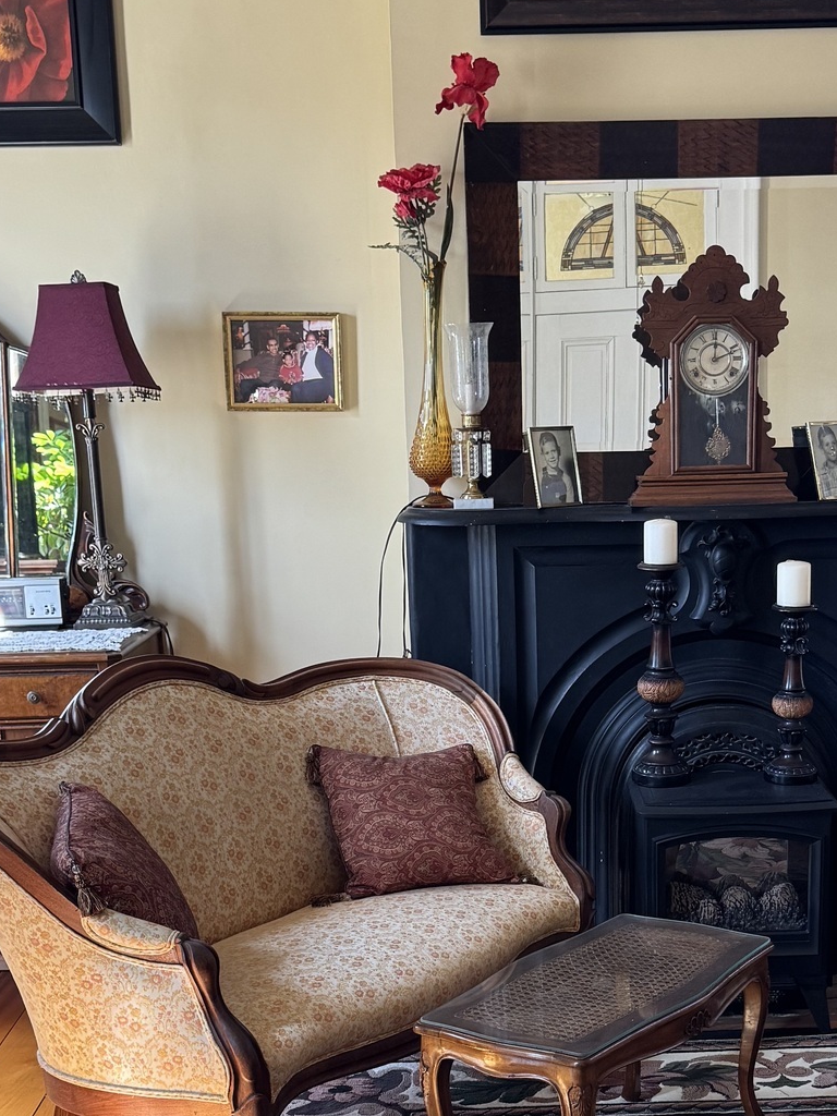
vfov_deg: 35.1
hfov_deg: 26.9
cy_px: 773
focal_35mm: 54
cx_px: 546
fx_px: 1741
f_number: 1.78
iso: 200
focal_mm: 6.76
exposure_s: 1/77
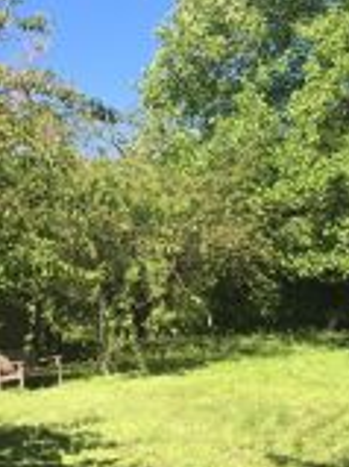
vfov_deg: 24.6
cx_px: 279
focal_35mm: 78
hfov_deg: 18.7
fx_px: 1050
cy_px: 87
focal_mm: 4.15
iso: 25
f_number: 2.2
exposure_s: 1/545
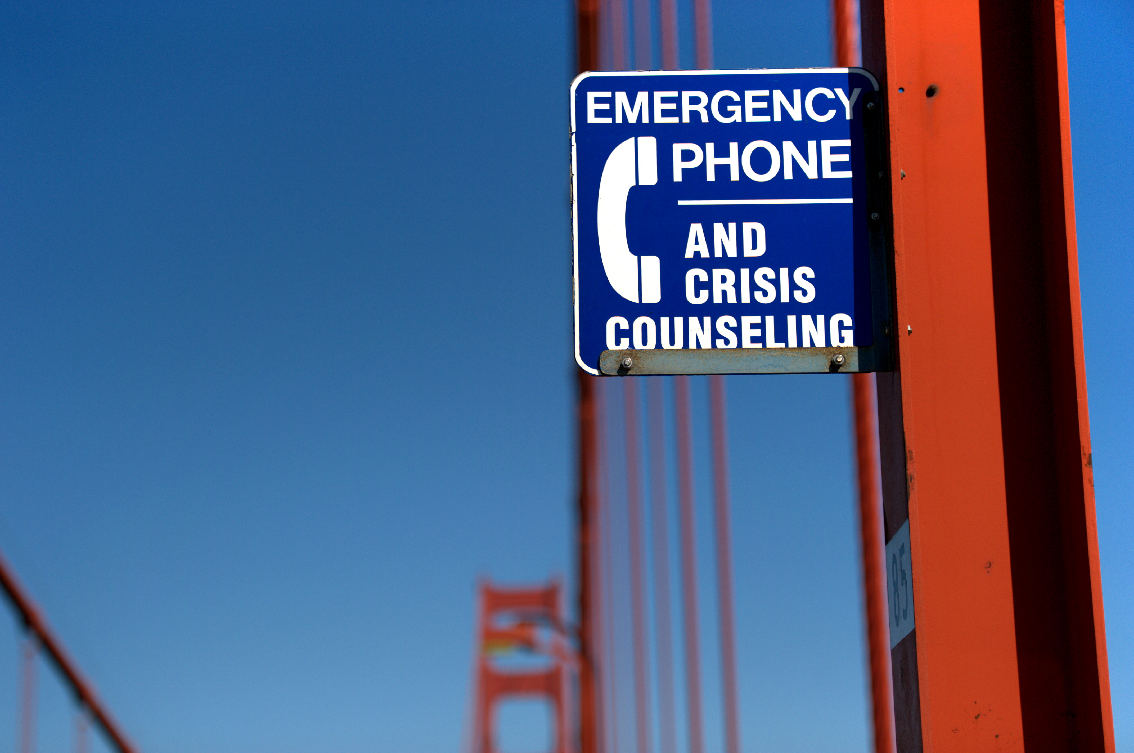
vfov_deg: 15.8
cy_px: 376
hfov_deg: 23.7
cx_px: 567
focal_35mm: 86
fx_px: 2705
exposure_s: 1/8000
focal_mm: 86
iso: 200
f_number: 2.8
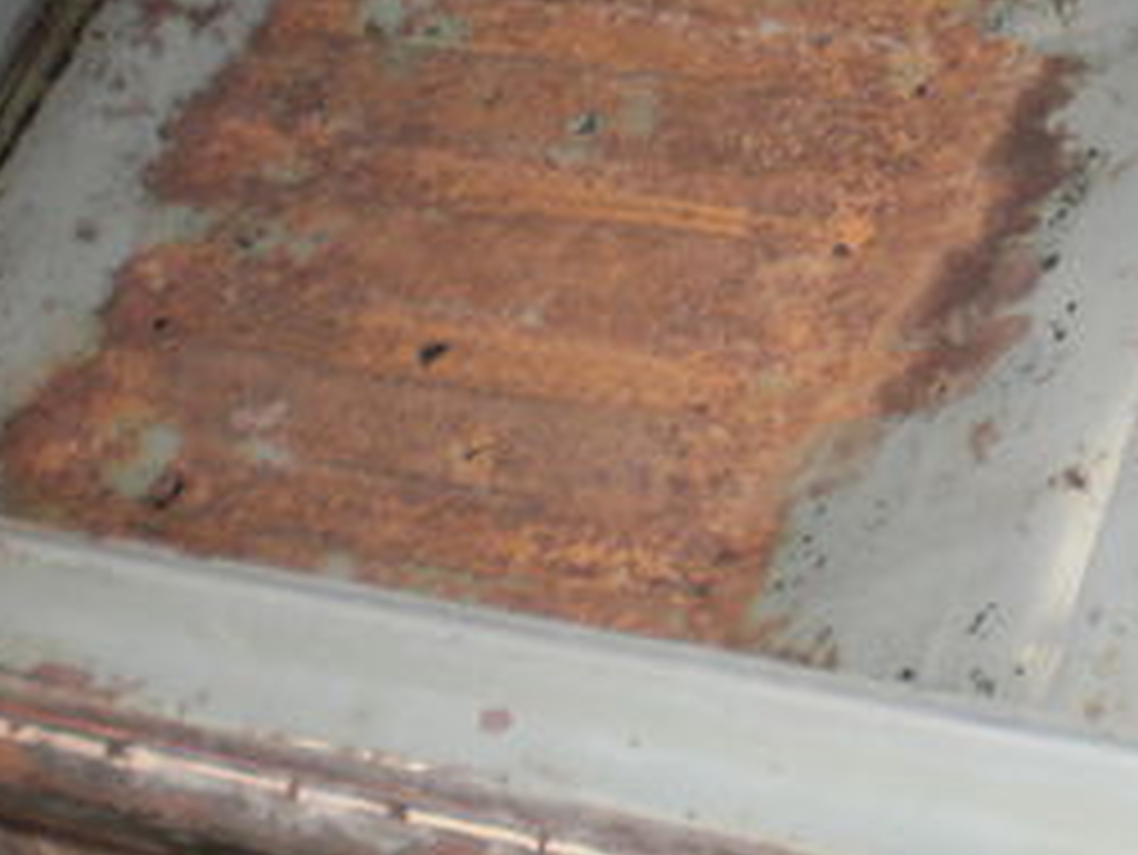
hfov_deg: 20.9
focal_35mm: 91
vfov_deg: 16.1
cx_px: 1120
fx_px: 2993
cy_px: 135
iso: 125
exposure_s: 1/30
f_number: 3.1
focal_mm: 6.3
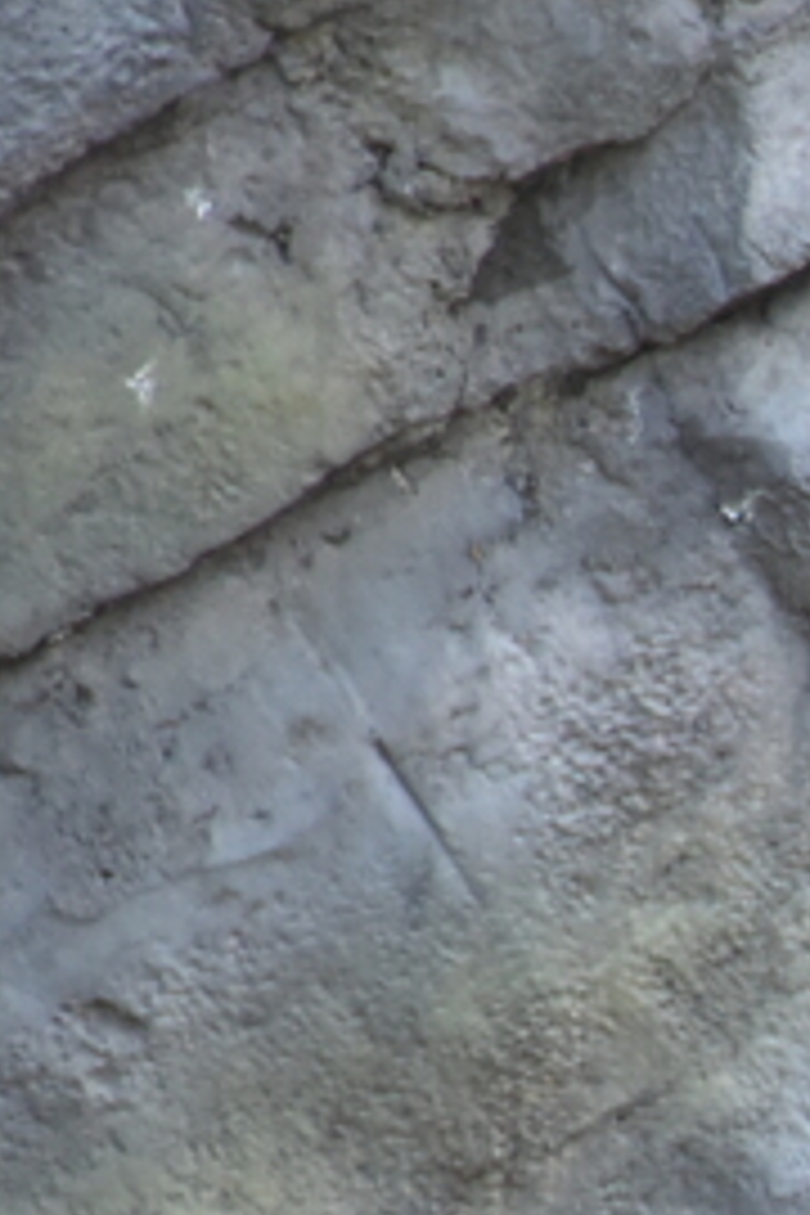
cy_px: 1665
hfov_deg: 1.0
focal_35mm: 1422
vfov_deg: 1.4
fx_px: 47989
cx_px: 2786
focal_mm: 300
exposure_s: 1/640
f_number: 5.6
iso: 2200
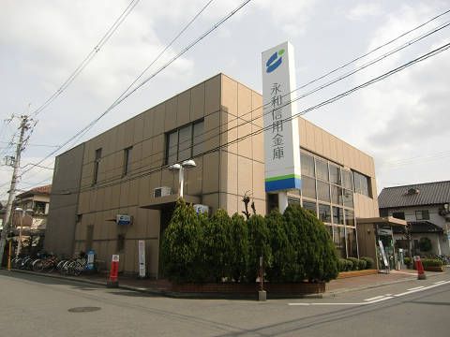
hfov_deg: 71.6
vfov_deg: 56.8
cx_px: 225
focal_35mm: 24
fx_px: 312
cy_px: 168
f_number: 3.2
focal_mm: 4.3
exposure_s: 1/800
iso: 64
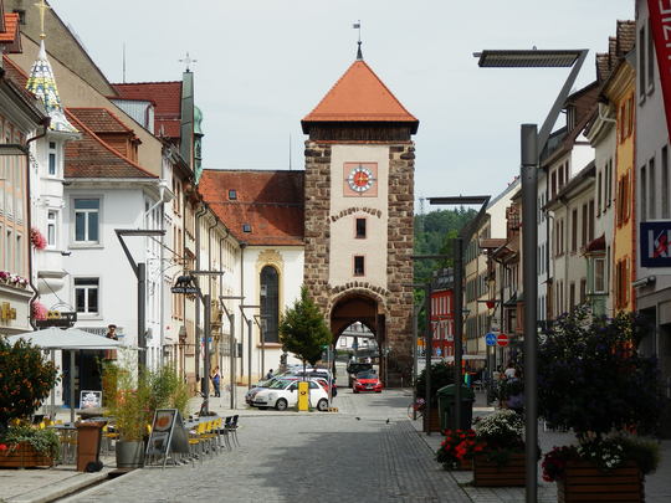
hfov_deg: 18.5
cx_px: 336
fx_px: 2055
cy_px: 252
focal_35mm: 106
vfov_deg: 14.0
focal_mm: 19
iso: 80
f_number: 5
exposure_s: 1/500
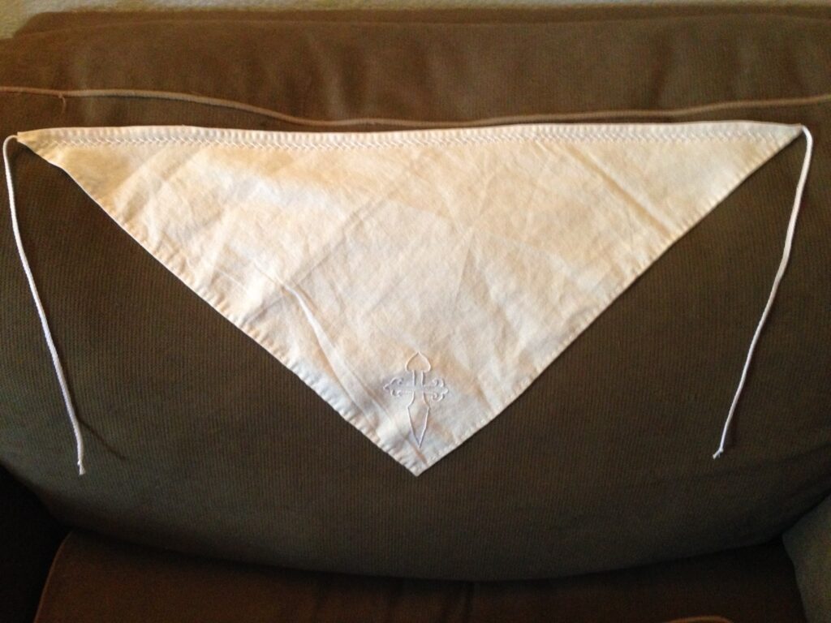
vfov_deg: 42.9
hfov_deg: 55.4
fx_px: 792
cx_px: 416
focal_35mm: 33
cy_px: 312
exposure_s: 1/15
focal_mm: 4.12
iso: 500
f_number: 2.4
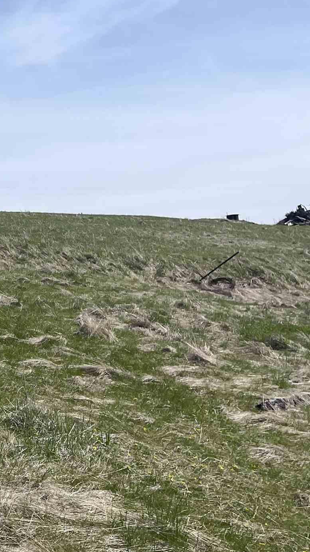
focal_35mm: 63
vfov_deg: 33.3
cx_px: -246
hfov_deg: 16.2
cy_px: 251
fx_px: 920
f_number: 1.6
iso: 32
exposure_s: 1/6250
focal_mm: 5.1
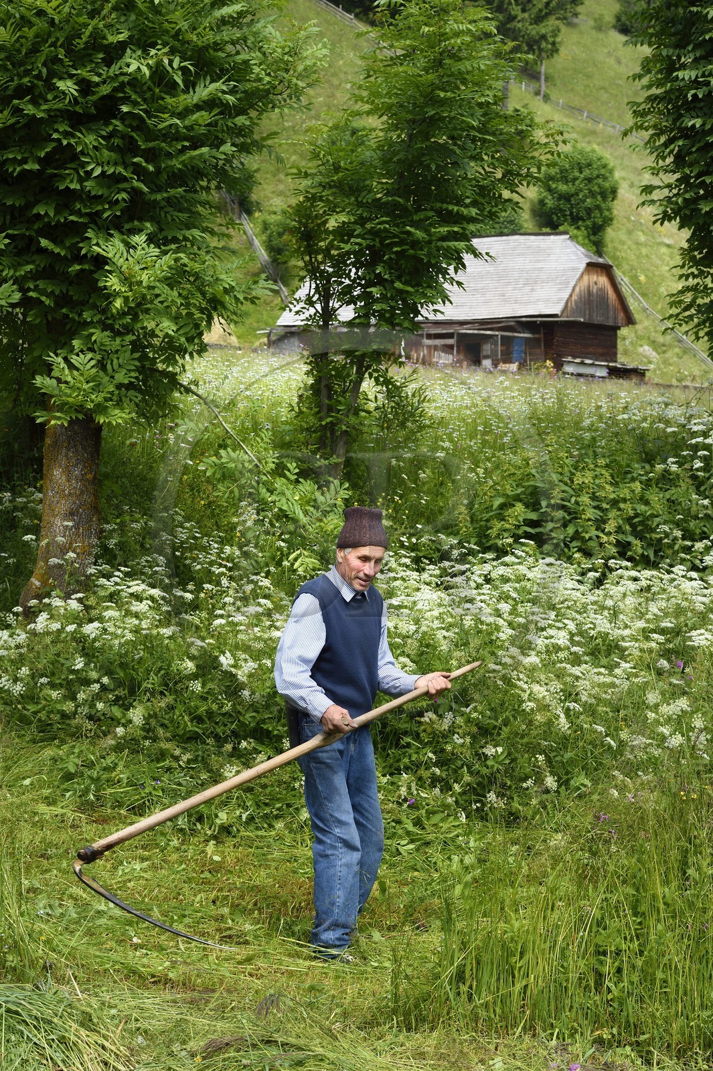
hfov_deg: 19.4
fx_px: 2082
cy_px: 536
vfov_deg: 28.9
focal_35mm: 70
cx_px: 356
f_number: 10
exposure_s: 1/400
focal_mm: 70
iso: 400
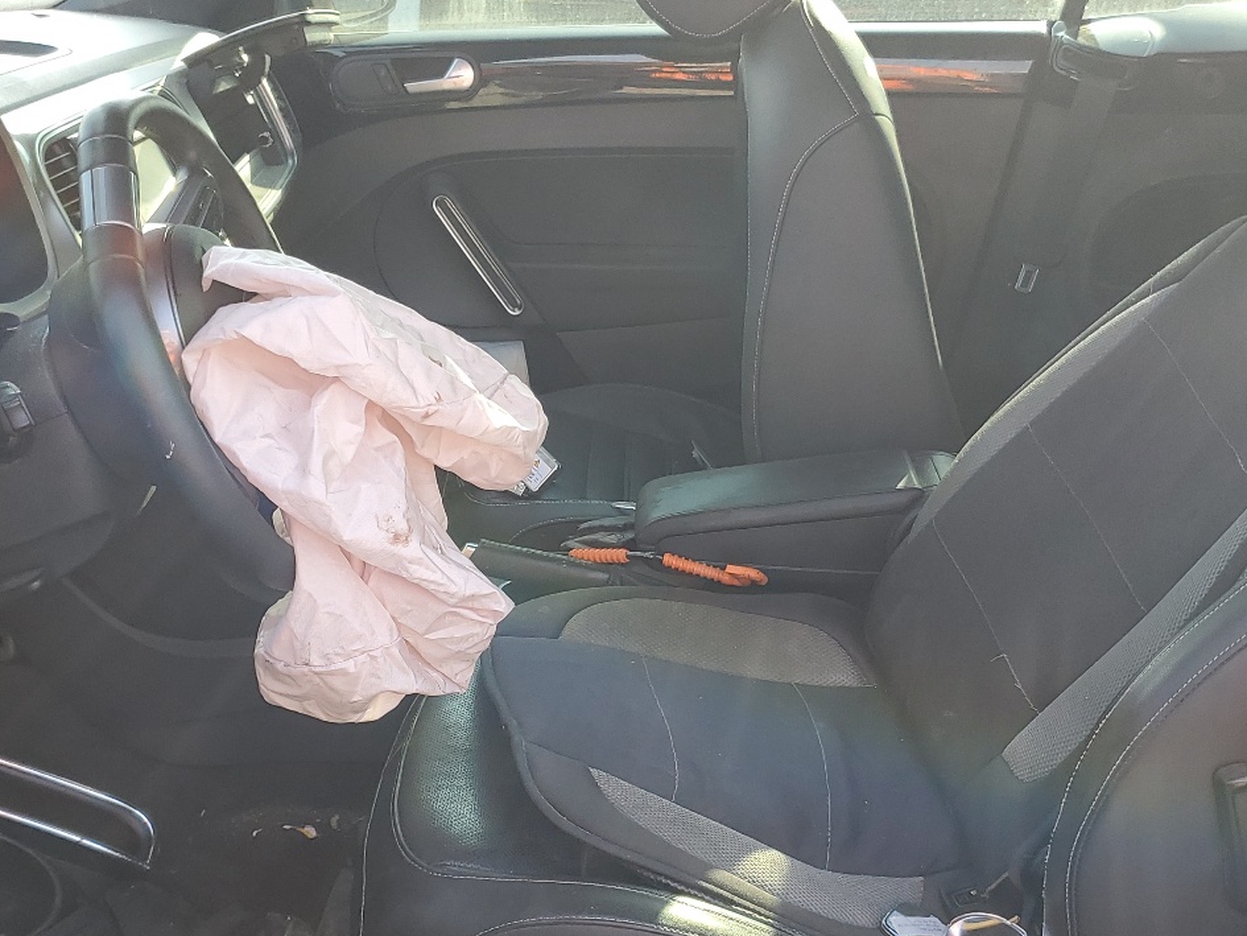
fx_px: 1585
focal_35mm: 44
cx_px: 611
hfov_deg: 42.9
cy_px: 551
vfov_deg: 32.8
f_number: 1.5
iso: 50
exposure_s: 1/233
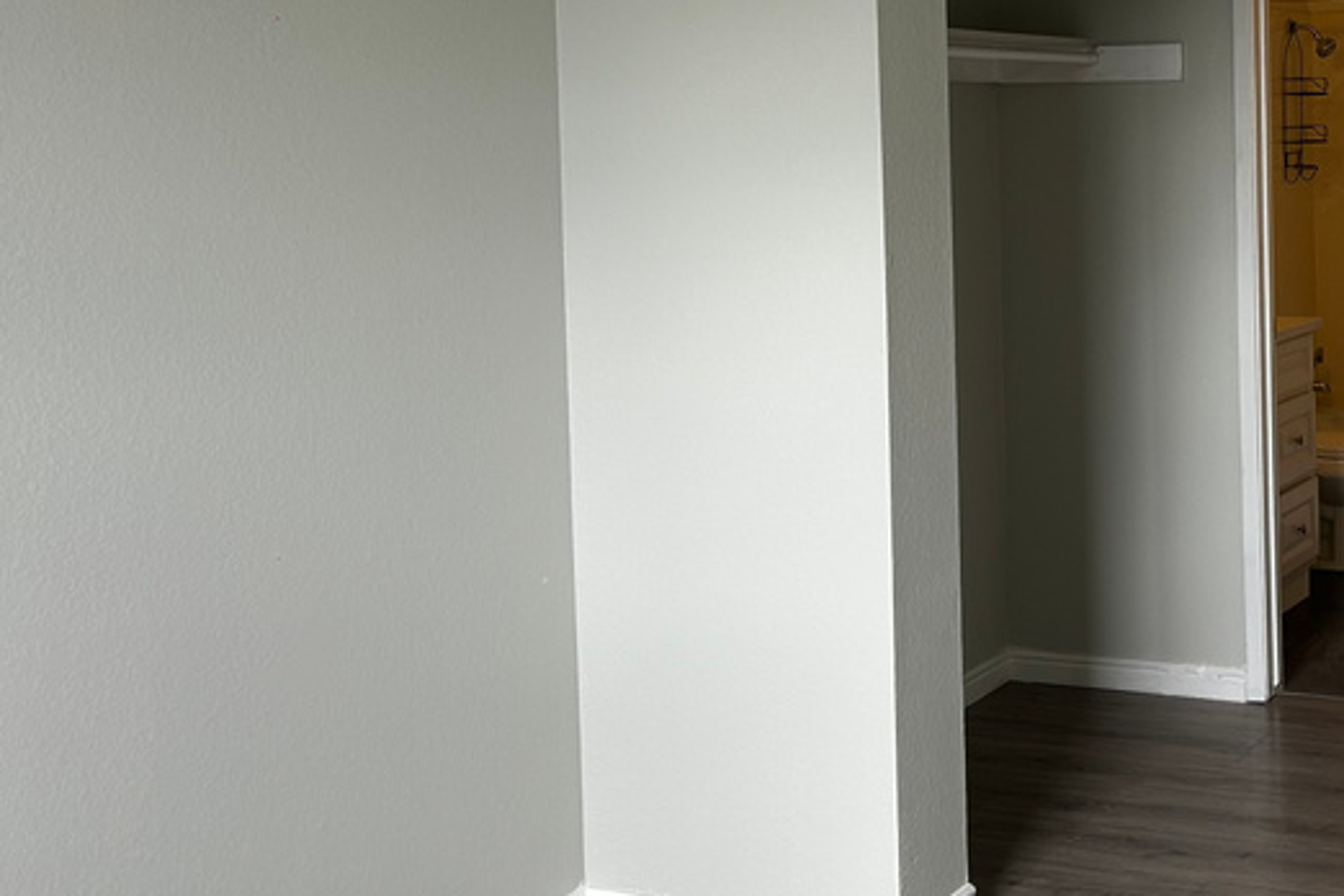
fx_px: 1979
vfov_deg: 25.1
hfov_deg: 35.2
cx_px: 1228
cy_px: 173
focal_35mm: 53
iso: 64
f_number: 1.5
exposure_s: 1/120
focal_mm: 5.7
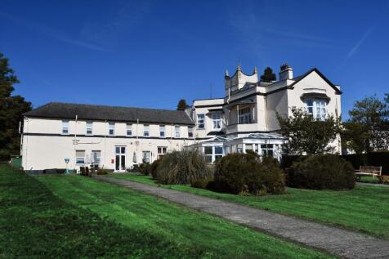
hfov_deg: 57.2
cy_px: 130
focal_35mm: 33
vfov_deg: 39.9
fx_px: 356
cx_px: 194
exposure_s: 1/320
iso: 100
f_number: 8
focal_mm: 22
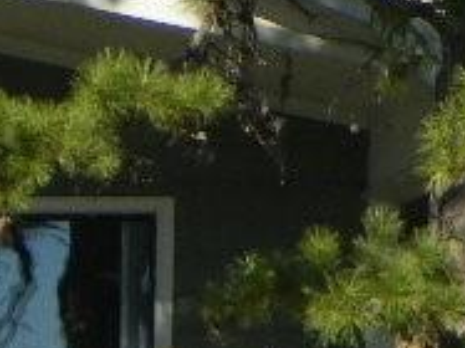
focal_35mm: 706
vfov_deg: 2.1
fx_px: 9478
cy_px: 783
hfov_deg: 2.8
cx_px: -614
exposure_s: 1/400
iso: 64
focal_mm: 18.3
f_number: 4.5
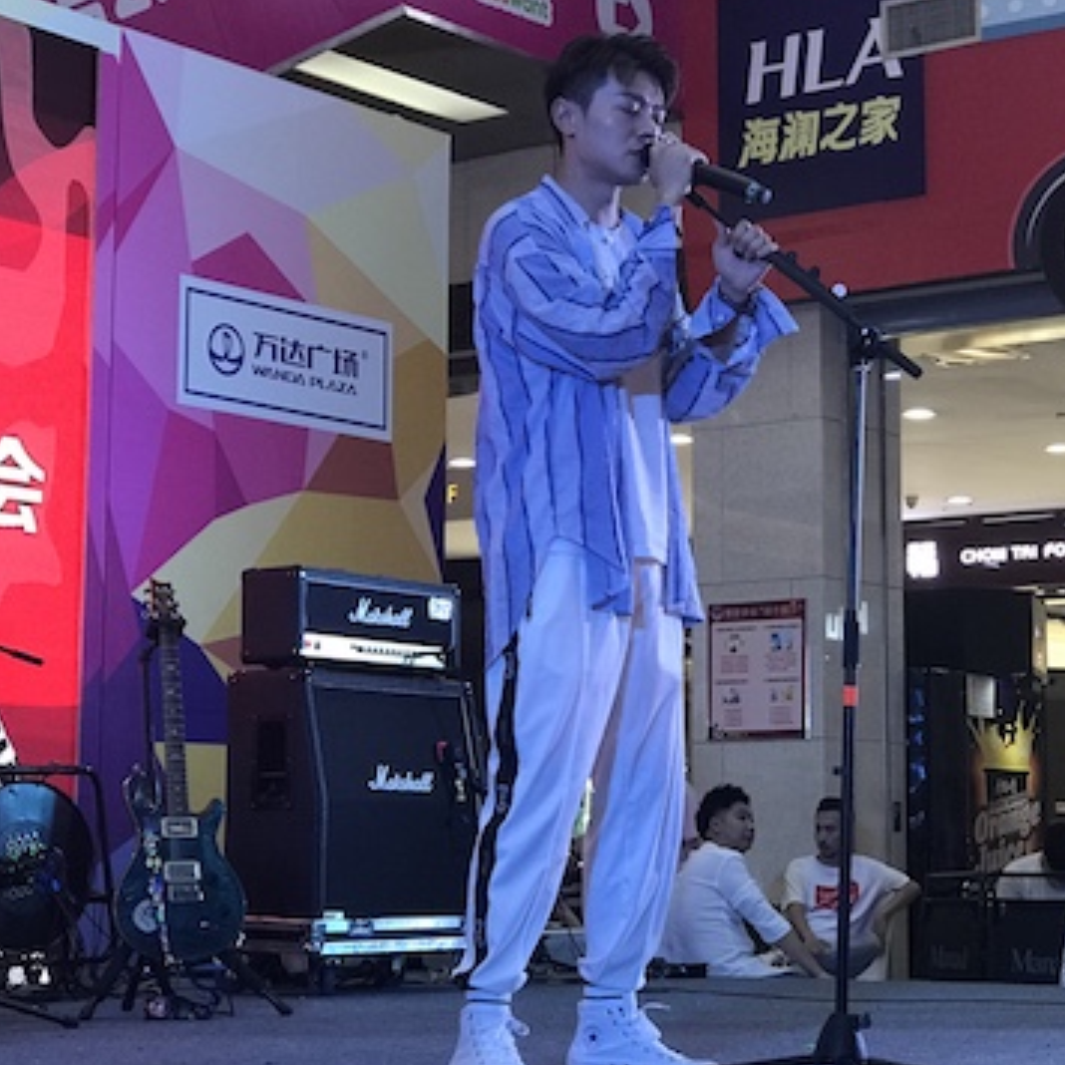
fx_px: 2854
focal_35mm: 82
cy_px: 471
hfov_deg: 21.1
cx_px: 580
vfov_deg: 21.1
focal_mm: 6.6
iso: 125
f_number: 2.8
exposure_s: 1/50
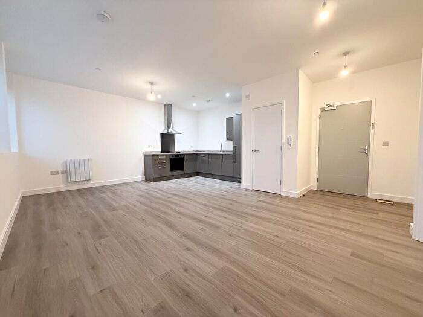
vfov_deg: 85.7
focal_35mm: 14
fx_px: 171
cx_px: 212
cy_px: 158
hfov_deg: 102.1
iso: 320
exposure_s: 1/100
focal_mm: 2.22
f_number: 2.2
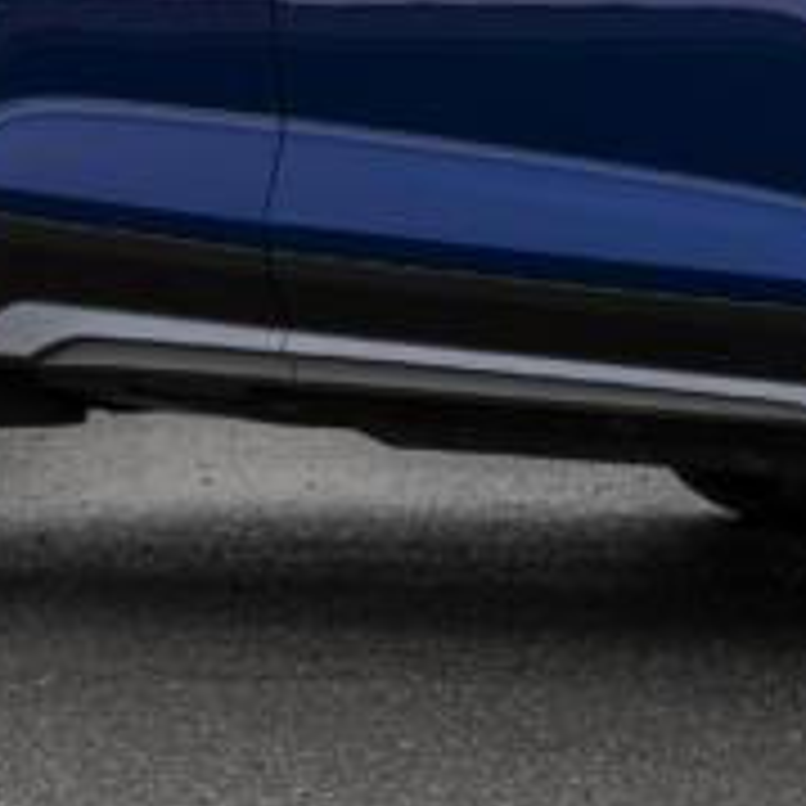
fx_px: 12039
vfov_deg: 3.8
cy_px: -513
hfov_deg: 3.8
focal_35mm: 457
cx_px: 1630
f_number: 5.6
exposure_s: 1/200
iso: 100
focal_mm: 80
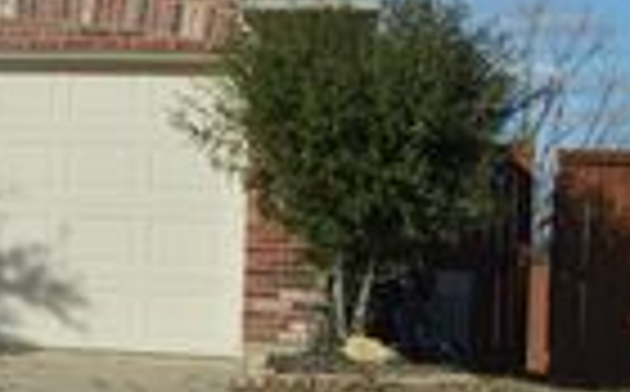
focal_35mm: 131
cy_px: 115
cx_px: -486
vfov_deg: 10.0
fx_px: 2246
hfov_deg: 14.2
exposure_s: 1/200
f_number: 7.1
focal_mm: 24
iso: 100
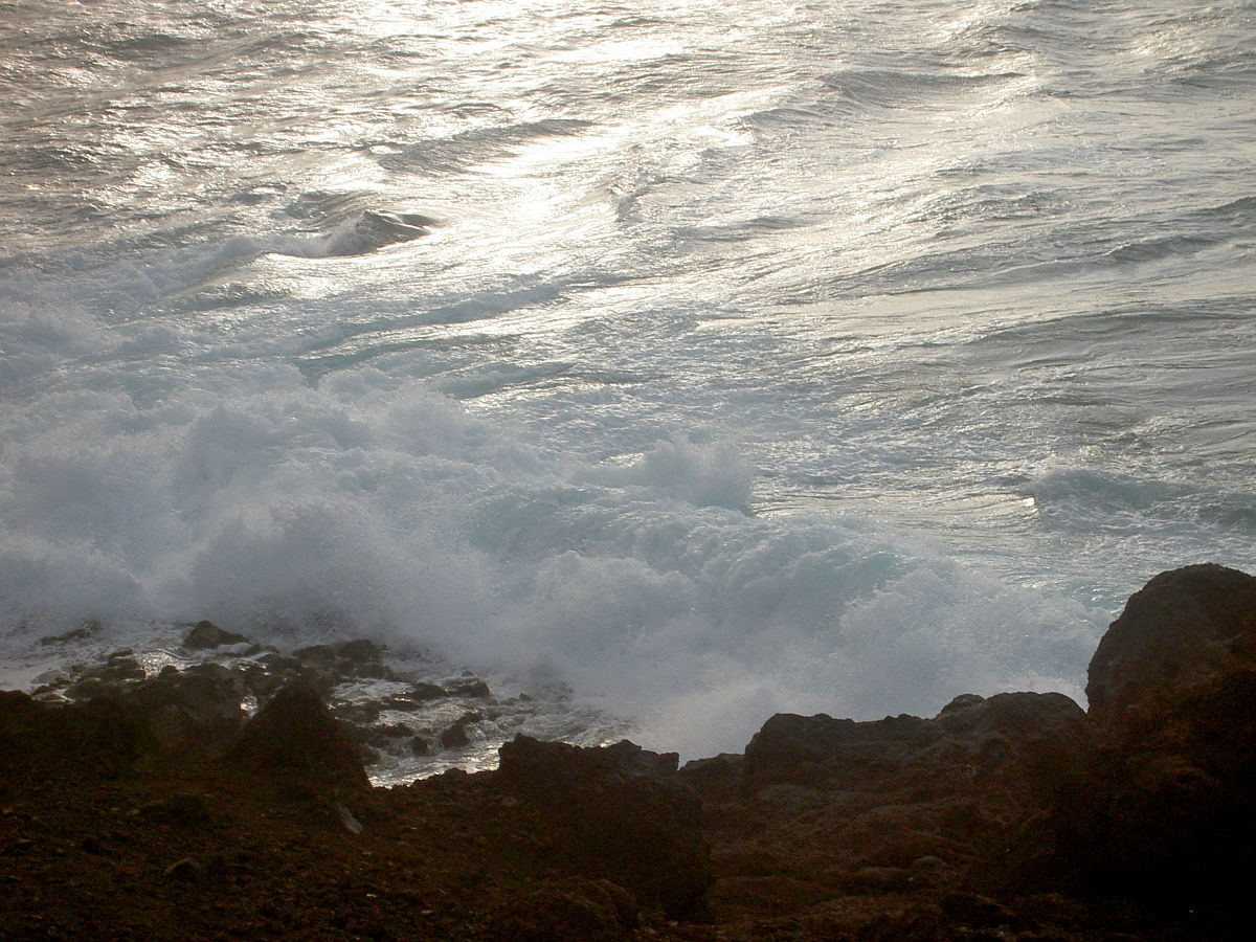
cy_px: 471
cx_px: 628
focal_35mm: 102
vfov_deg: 14.5
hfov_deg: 19.3
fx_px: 3701
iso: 50
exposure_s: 1/250
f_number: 8.3
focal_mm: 16.8
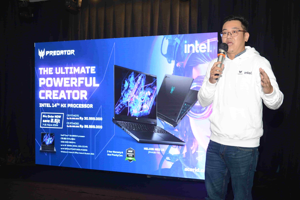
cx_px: 150
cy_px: 100
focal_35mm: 40
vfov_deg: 33.4
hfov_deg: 48.5
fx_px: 333
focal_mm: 40
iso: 1600
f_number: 4
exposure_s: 1/60
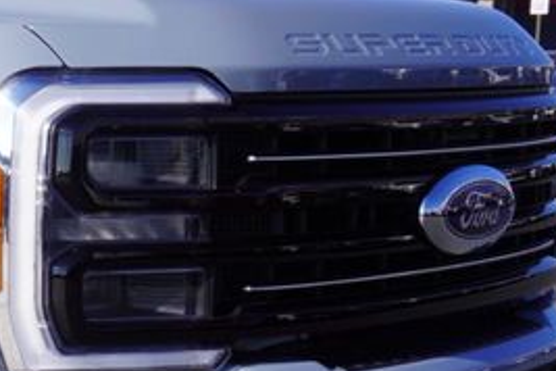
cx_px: -350
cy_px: 344
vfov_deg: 11.3
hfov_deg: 15.3
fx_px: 1867
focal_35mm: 121
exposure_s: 1/160
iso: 100
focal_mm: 21
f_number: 10
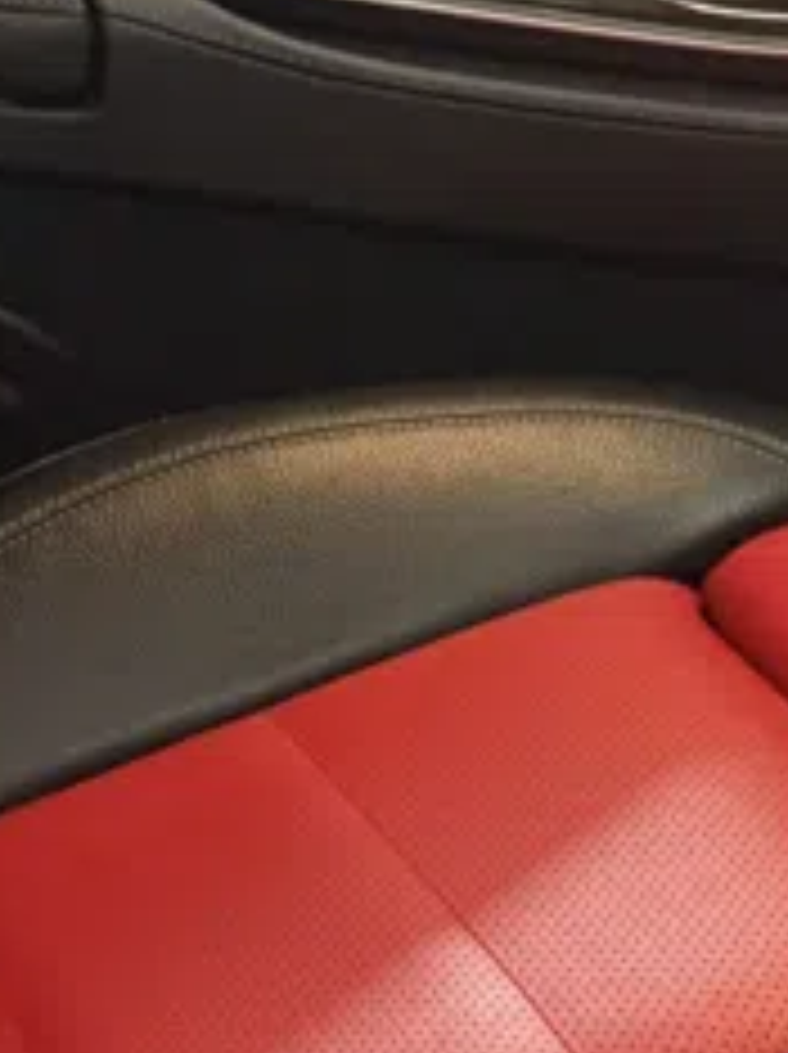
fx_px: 4500
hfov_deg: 9.9
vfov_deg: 13.2
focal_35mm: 148
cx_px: 806
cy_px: -27
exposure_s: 1/25
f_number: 1.78
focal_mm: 6.76
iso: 640
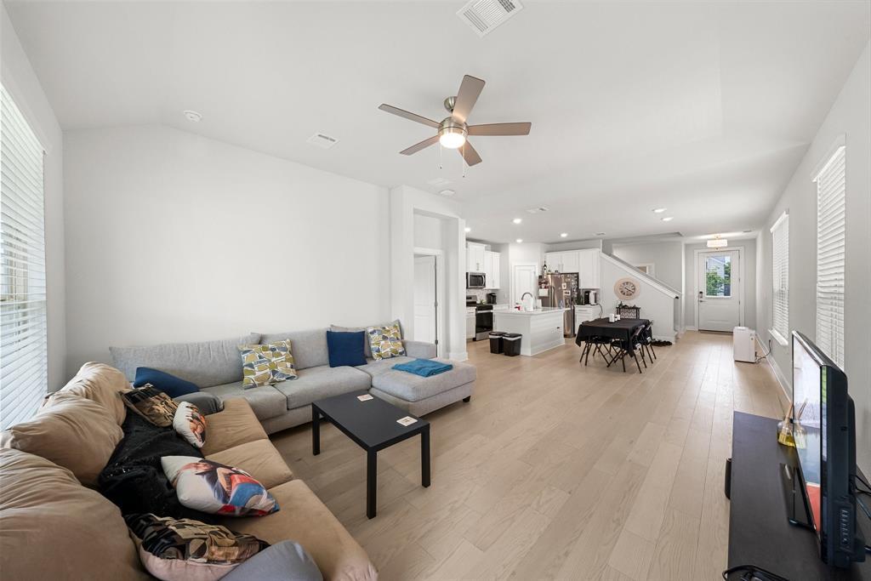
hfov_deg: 112.6
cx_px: 436
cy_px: 290
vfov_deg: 90.0
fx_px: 290
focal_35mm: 12
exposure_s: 1/30
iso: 1600
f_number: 11
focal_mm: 12
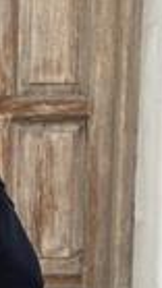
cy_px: 371
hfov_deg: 6.2
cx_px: -141
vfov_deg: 11.0
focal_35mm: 191
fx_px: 1461
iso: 80
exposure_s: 1/226
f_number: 1.78
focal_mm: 6.86
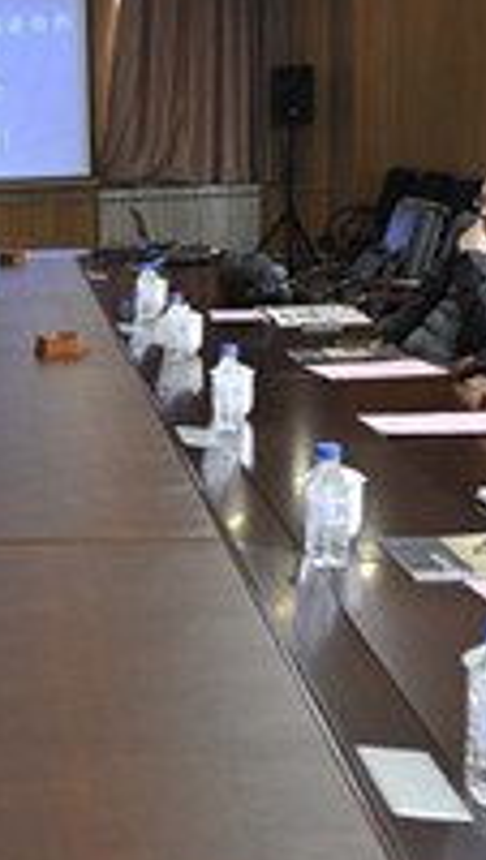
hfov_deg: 16.9
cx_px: -120
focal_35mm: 68
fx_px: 1553
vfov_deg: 30.9
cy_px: 391
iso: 800
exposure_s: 1/100
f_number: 5
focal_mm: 26
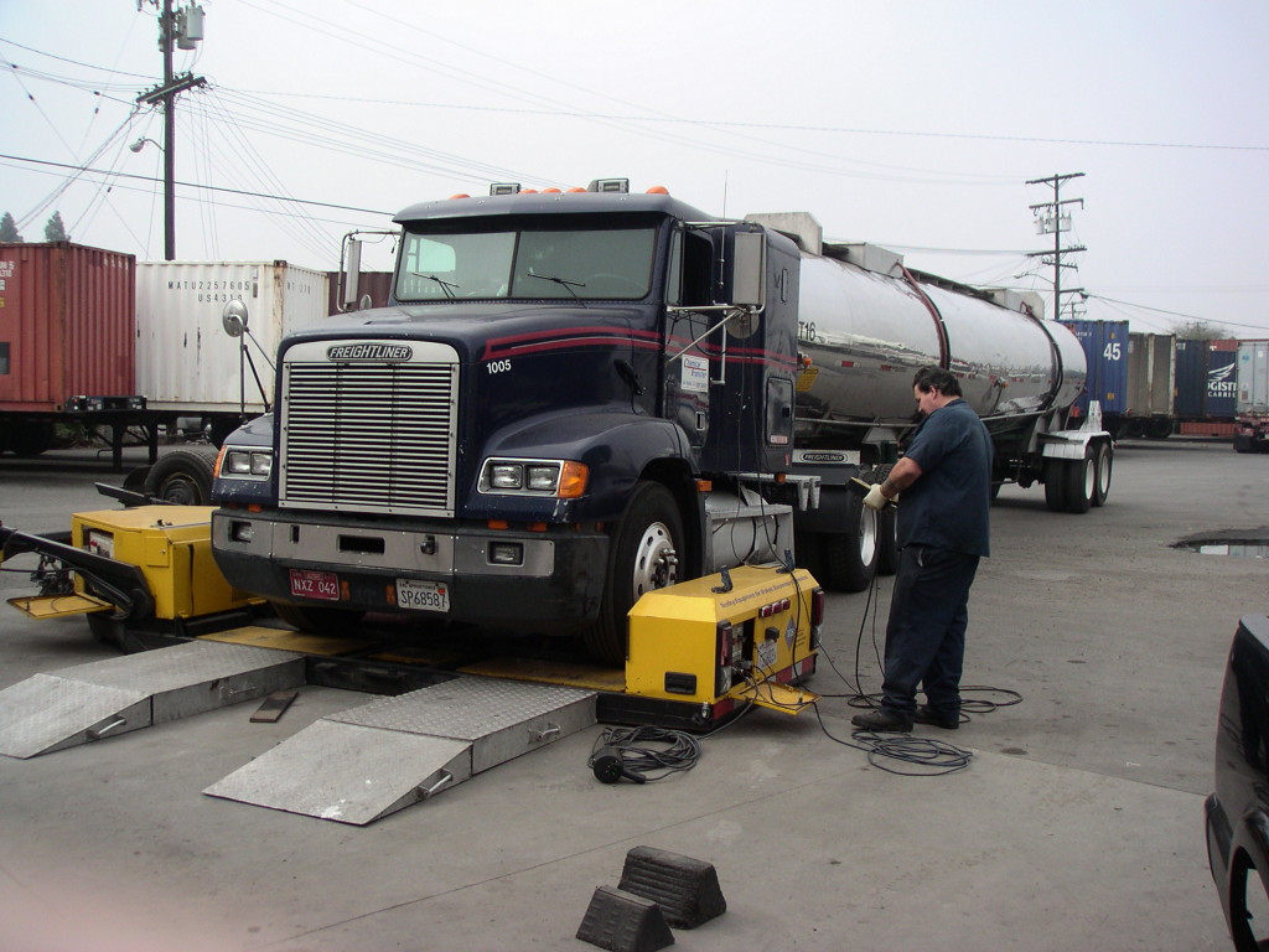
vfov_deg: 38.7
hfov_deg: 50.1
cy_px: 476
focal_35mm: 37
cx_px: 634
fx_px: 1356
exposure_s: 1/600
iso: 50
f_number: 2.8
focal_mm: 5.7
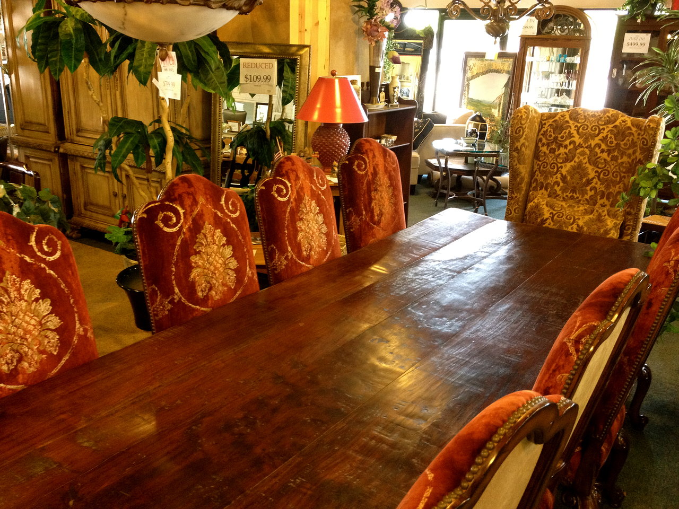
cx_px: 340
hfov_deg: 52.6
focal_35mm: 35
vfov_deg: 40.7
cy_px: 254
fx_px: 687
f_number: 2.4
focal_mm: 4.28
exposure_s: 1/20
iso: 250
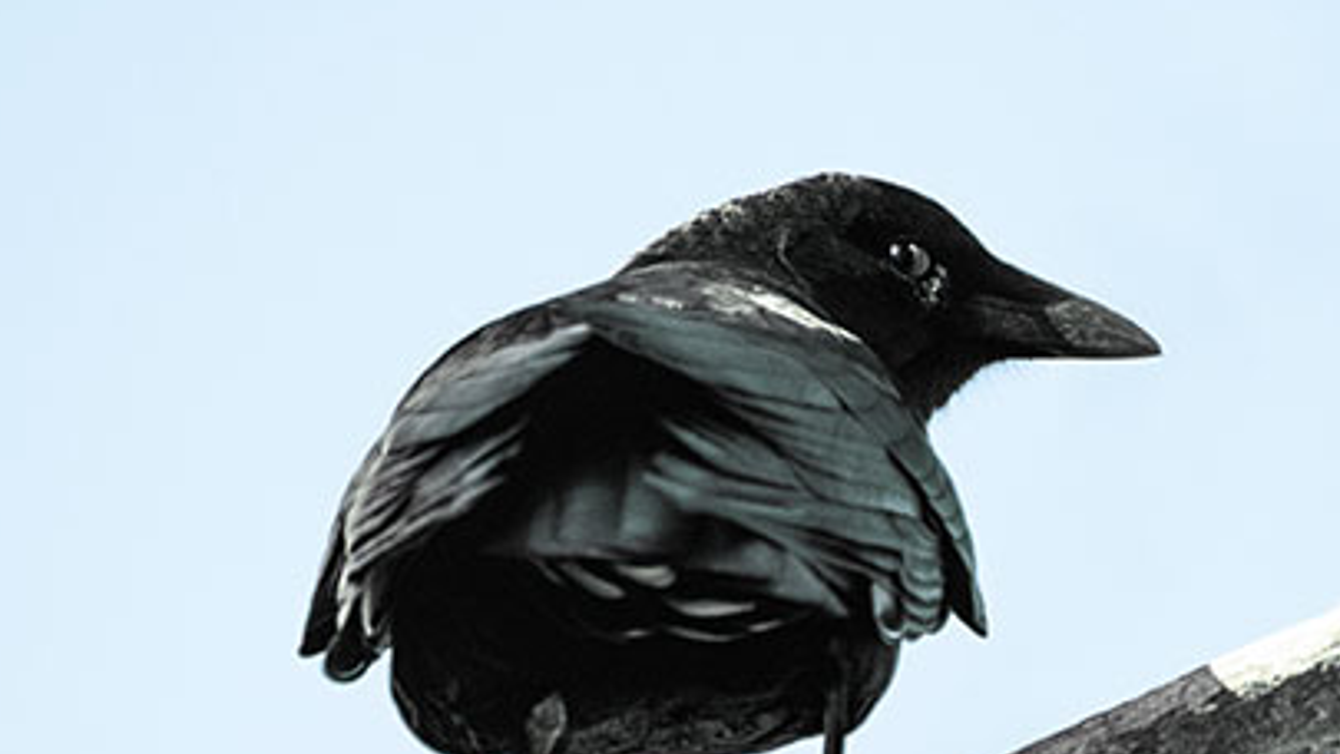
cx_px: 721
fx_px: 48297
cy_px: 508
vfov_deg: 0.9
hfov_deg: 1.6
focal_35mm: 1359
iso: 3200
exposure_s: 1/1250
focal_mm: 1050
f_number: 12
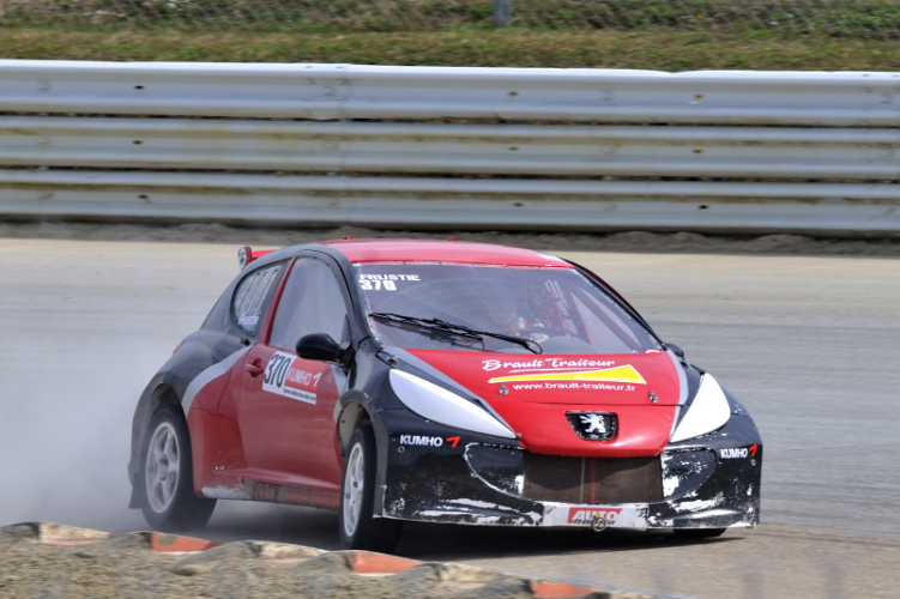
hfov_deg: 4.6
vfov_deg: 3.1
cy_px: 300
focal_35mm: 450
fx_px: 11245
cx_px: 450
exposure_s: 1/320
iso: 200
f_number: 9
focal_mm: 300
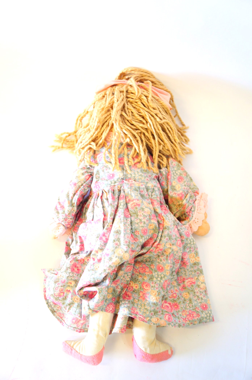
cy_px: 190
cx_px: 126
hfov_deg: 47.8
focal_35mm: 27
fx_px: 284
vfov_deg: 67.5
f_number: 3.5
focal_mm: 18
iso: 100
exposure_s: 1/15
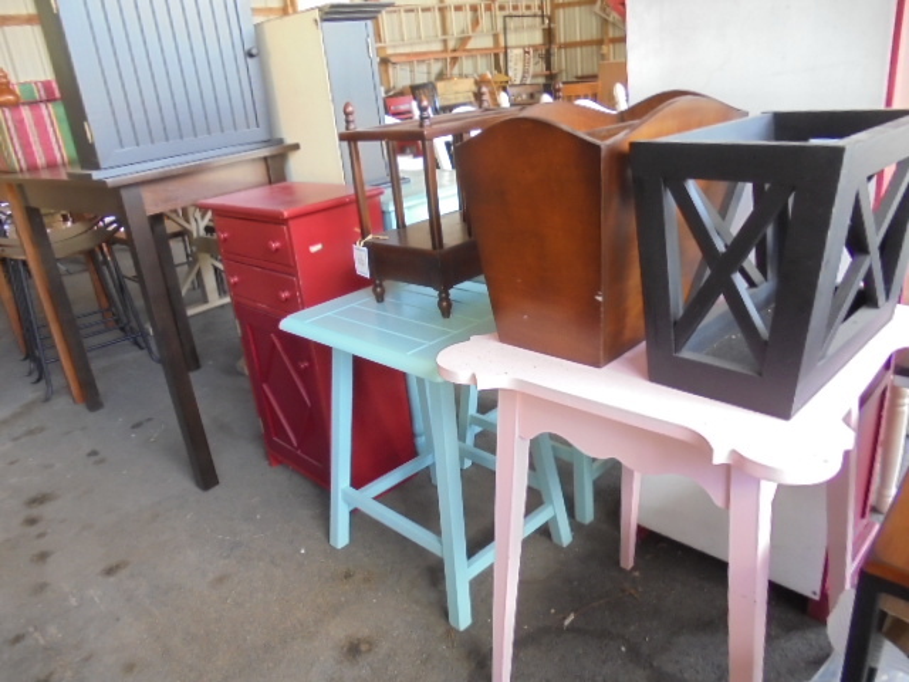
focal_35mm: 26
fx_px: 683
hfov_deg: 67.3
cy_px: 341
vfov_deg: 53.1
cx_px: 454
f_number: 3.5
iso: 320
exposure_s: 1/30
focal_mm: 4.6
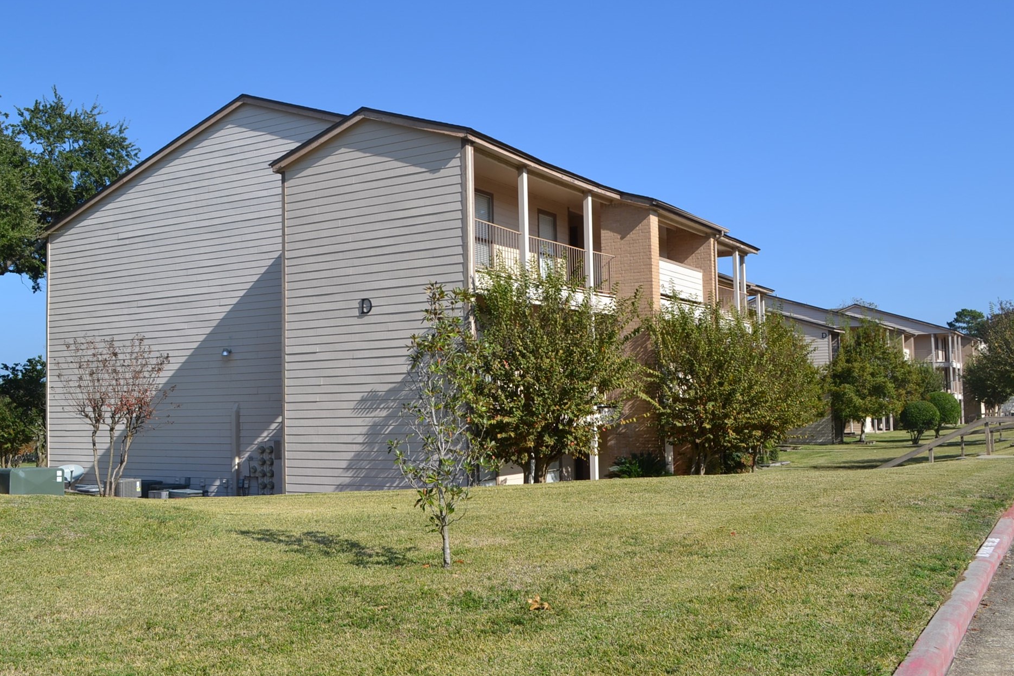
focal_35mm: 35
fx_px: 986
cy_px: 319
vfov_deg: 37.8
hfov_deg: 54.4
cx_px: 503
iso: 100
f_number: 8
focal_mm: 20
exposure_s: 1/250
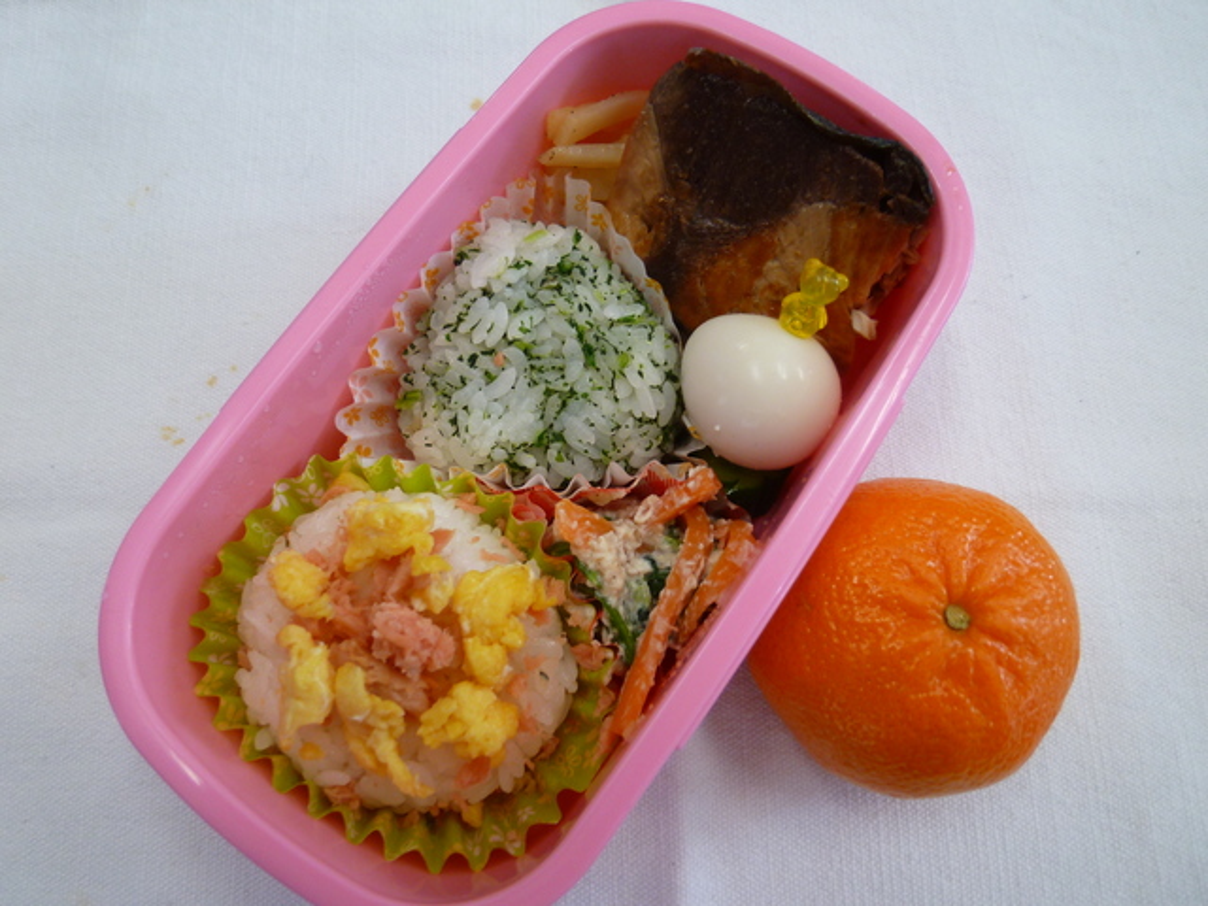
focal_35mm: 24
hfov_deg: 71.6
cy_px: 453
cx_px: 604
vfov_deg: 56.8
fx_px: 838
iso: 100
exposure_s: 1/60
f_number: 2.2
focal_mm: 4.3
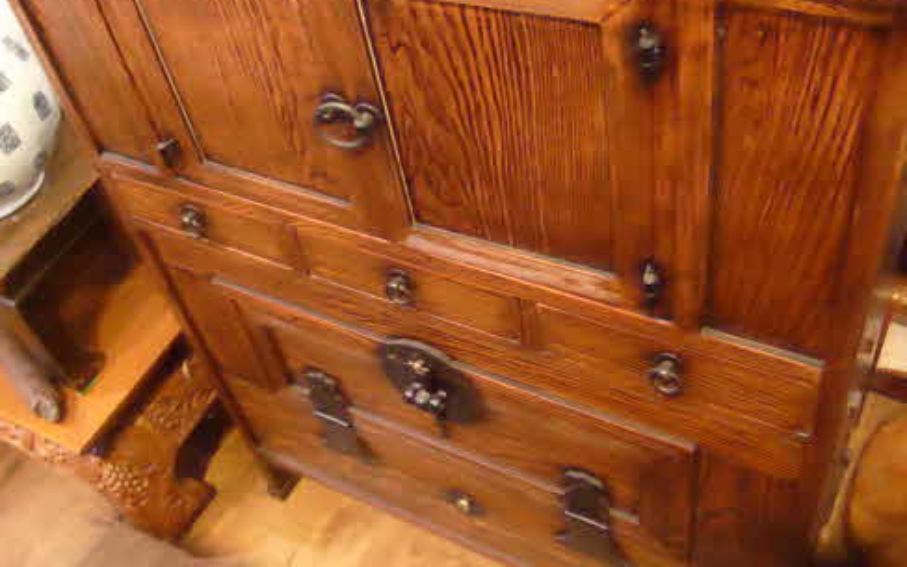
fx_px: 939
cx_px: 450
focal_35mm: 38
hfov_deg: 51.5
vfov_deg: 33.5
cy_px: 246
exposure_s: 1/2
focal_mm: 5.8
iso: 200
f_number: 2.8
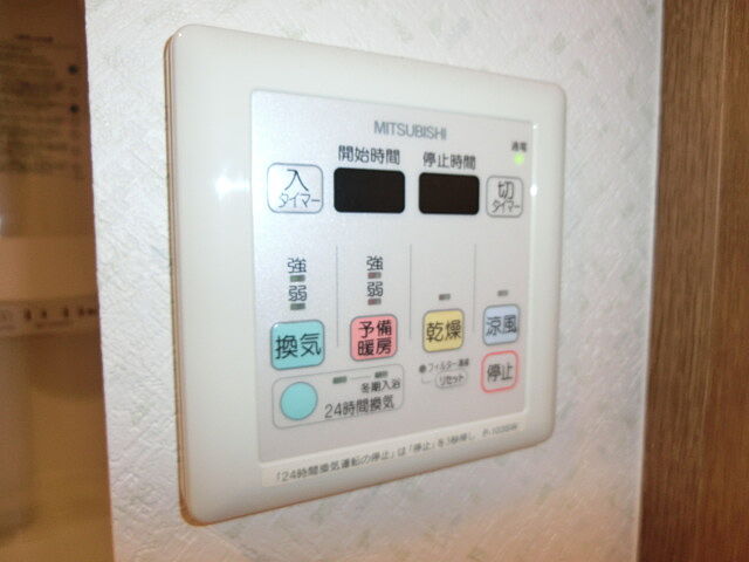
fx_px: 519
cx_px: 374
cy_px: 281
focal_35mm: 24
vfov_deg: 56.8
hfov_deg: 71.6
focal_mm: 4.24
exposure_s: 1/30
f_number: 3
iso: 160
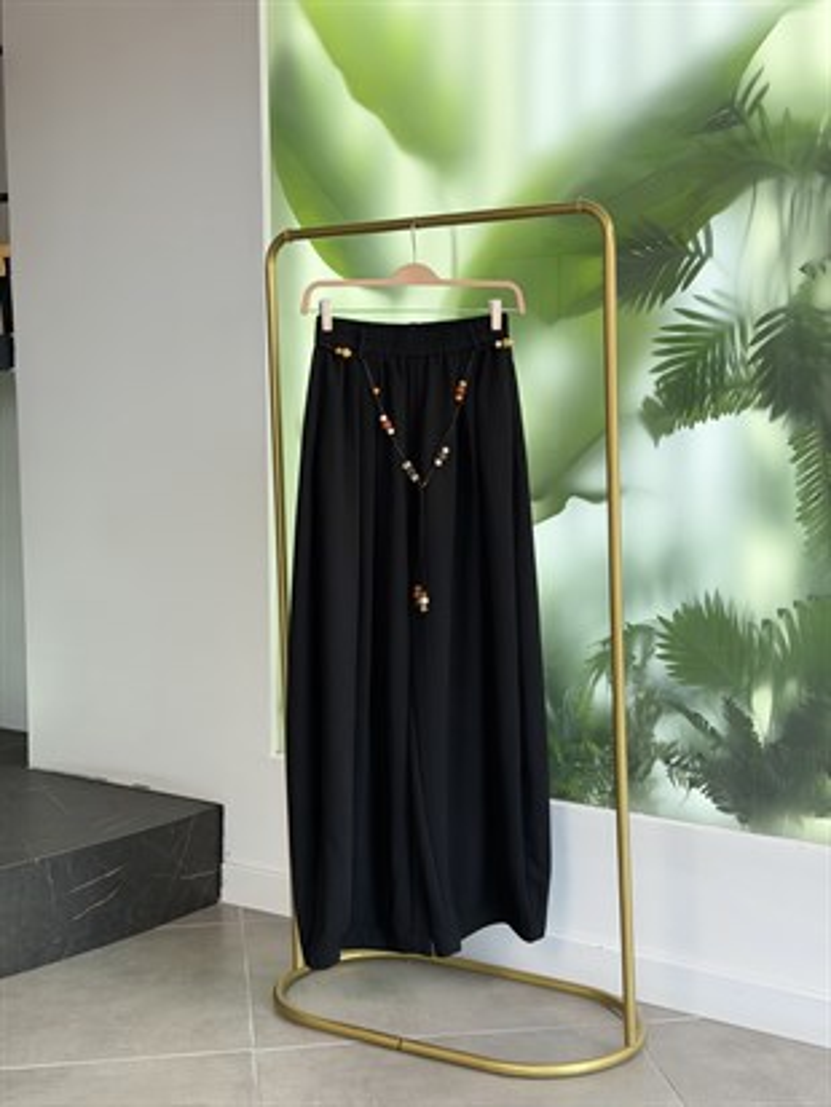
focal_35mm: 48
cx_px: 416
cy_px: 554
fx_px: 1536
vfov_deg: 39.6
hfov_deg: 30.3
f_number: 1.78
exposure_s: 1/195
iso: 64
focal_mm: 6.76
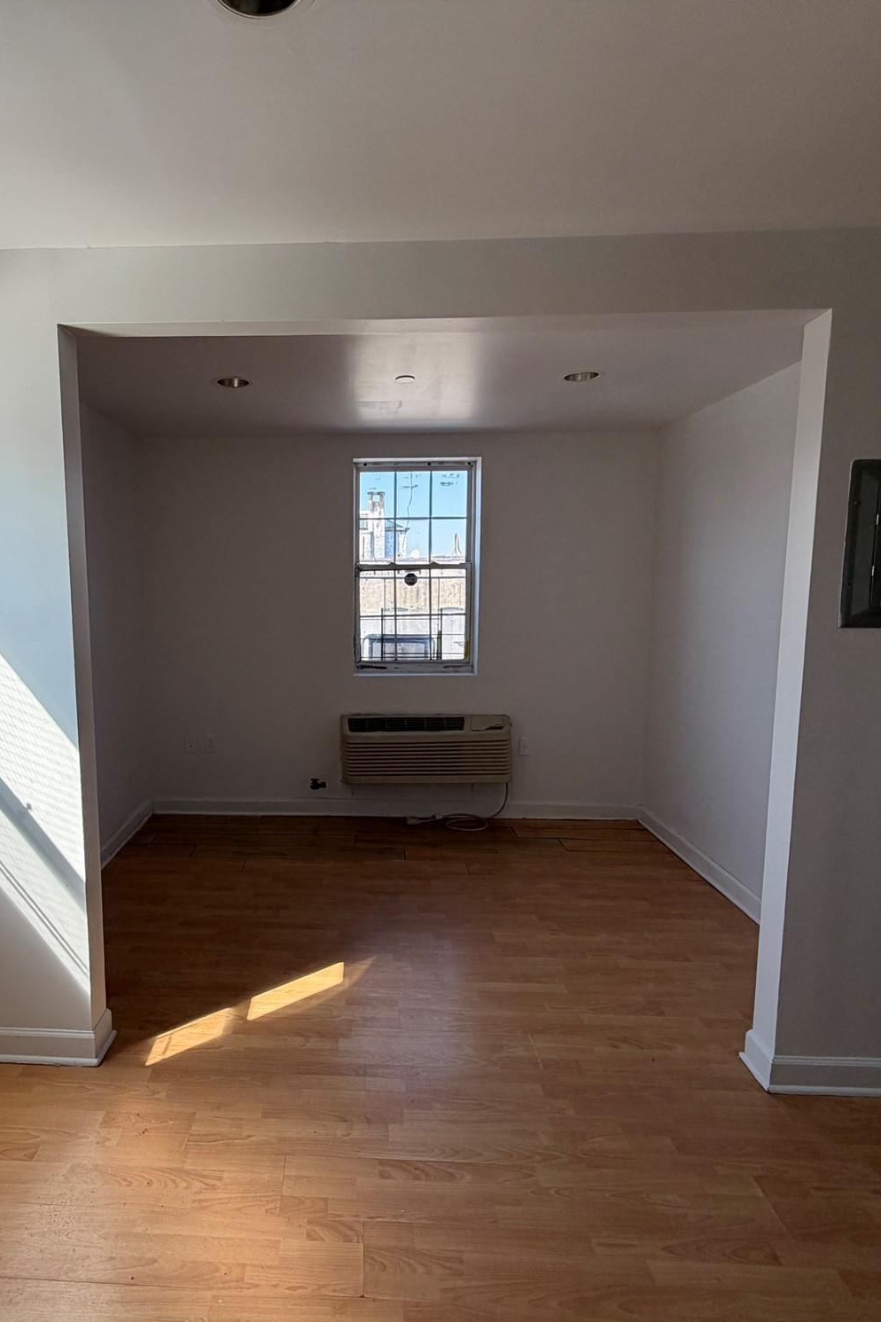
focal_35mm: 20
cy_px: 677
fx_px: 734
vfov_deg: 84.0
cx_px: 316
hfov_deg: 60.9
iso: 50
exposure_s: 1/233
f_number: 2.2
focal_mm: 2.22
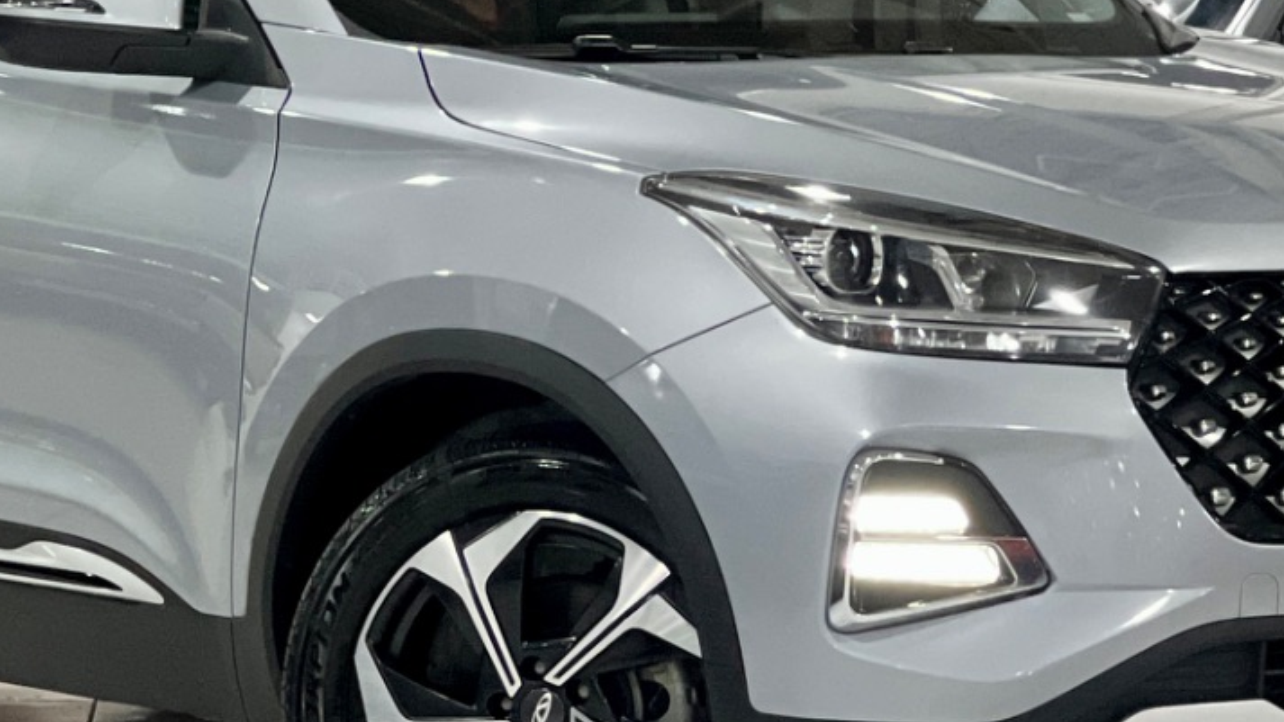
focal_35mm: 226
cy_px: 180
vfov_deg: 5.4
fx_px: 7694
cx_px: 526
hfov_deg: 9.5
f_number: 2.8
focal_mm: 9
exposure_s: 1/40
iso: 400
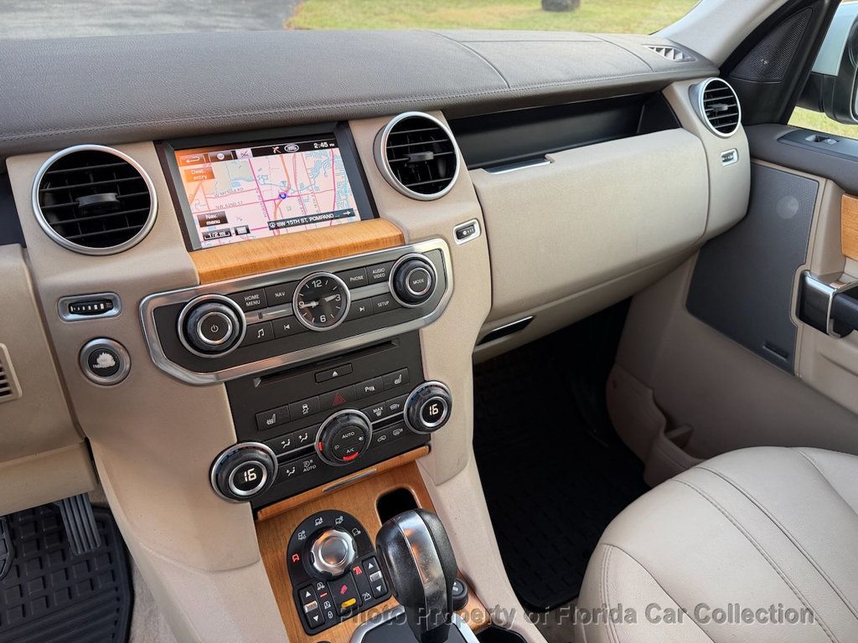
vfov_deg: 56.8
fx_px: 595
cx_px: 429
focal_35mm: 24
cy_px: 322
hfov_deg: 71.6
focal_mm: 6.76
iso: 200
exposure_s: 1/121
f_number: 1.78
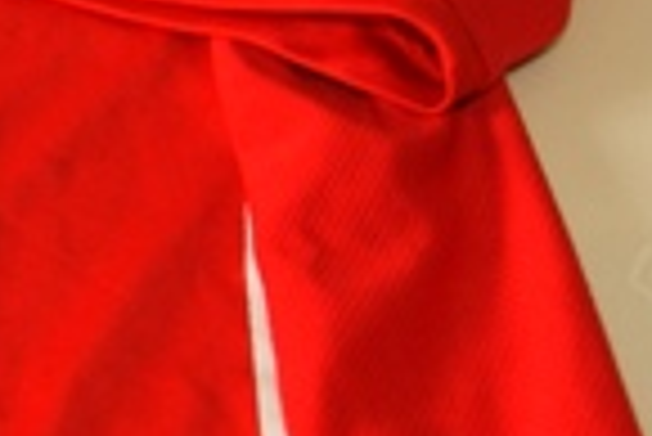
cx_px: -665
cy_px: 402
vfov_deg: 6.5
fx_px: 3807
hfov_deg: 9.2
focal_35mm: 210
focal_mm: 26
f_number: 5.6
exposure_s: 1/60
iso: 400
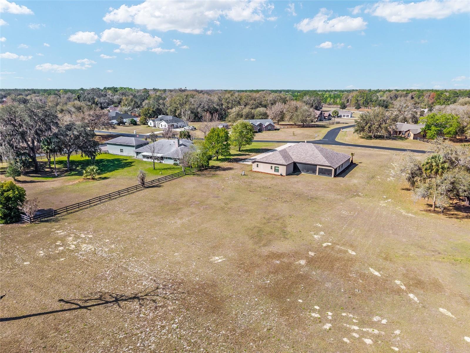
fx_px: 326
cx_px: 235
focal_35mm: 24
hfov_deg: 71.6
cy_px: 176
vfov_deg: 56.8
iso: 110
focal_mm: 8.67
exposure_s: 1/2500
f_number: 1.8
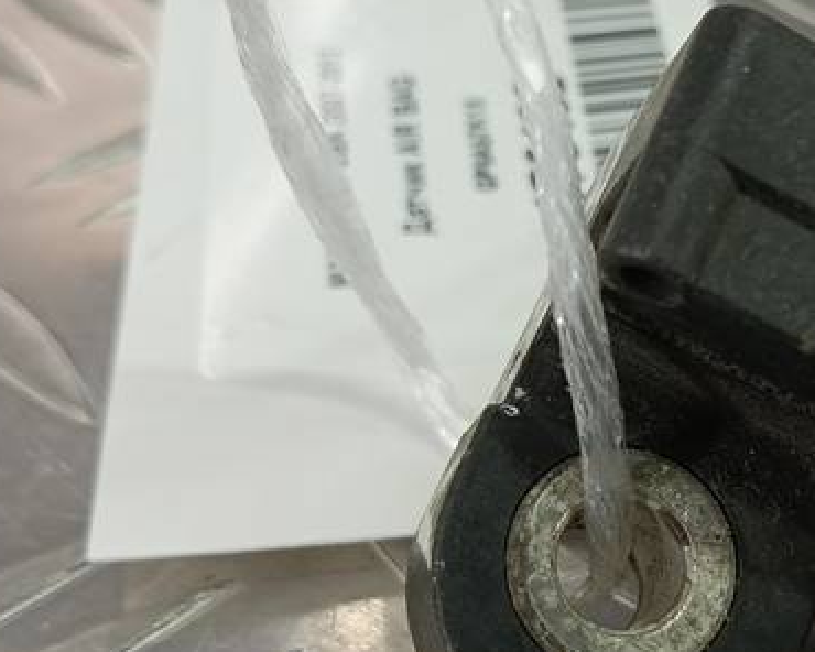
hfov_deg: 24.8
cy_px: 471
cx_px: 815
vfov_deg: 20.8
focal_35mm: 73
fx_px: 1761
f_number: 1.6
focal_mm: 4.11
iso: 96
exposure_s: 1/50
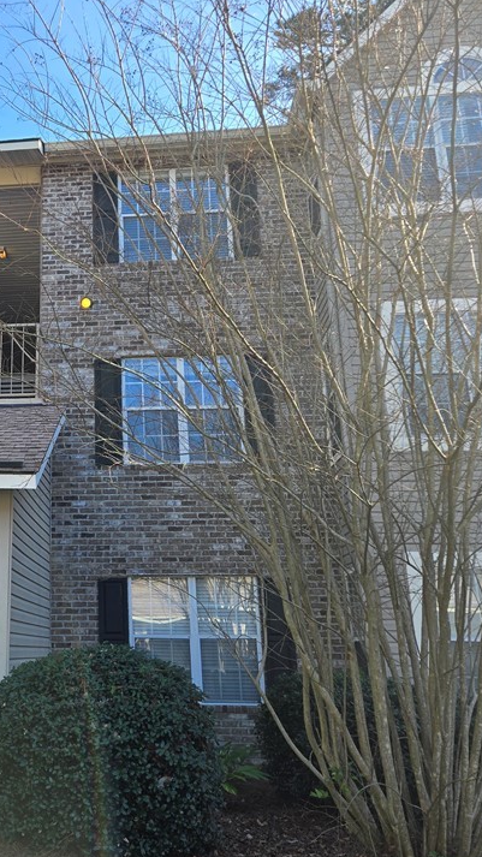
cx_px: 32
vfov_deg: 55.3
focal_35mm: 36
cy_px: 409
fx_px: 818
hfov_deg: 31.1
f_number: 1.8
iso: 25
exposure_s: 1/494
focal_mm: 5.4
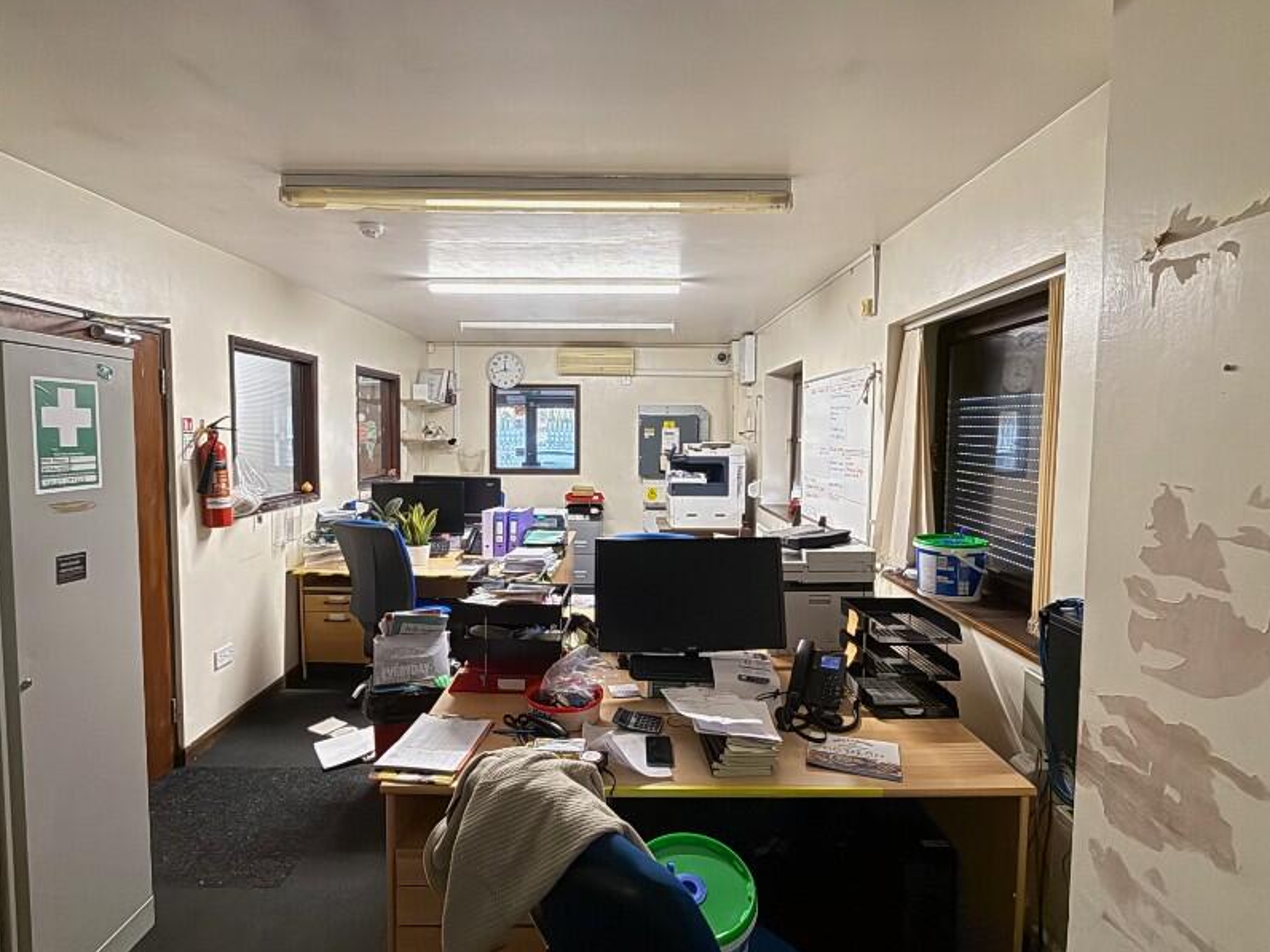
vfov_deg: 71.6
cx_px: 630
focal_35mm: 18
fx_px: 660
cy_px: 469
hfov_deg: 87.8
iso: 500
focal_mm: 2.22
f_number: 2.2
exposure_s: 1/50
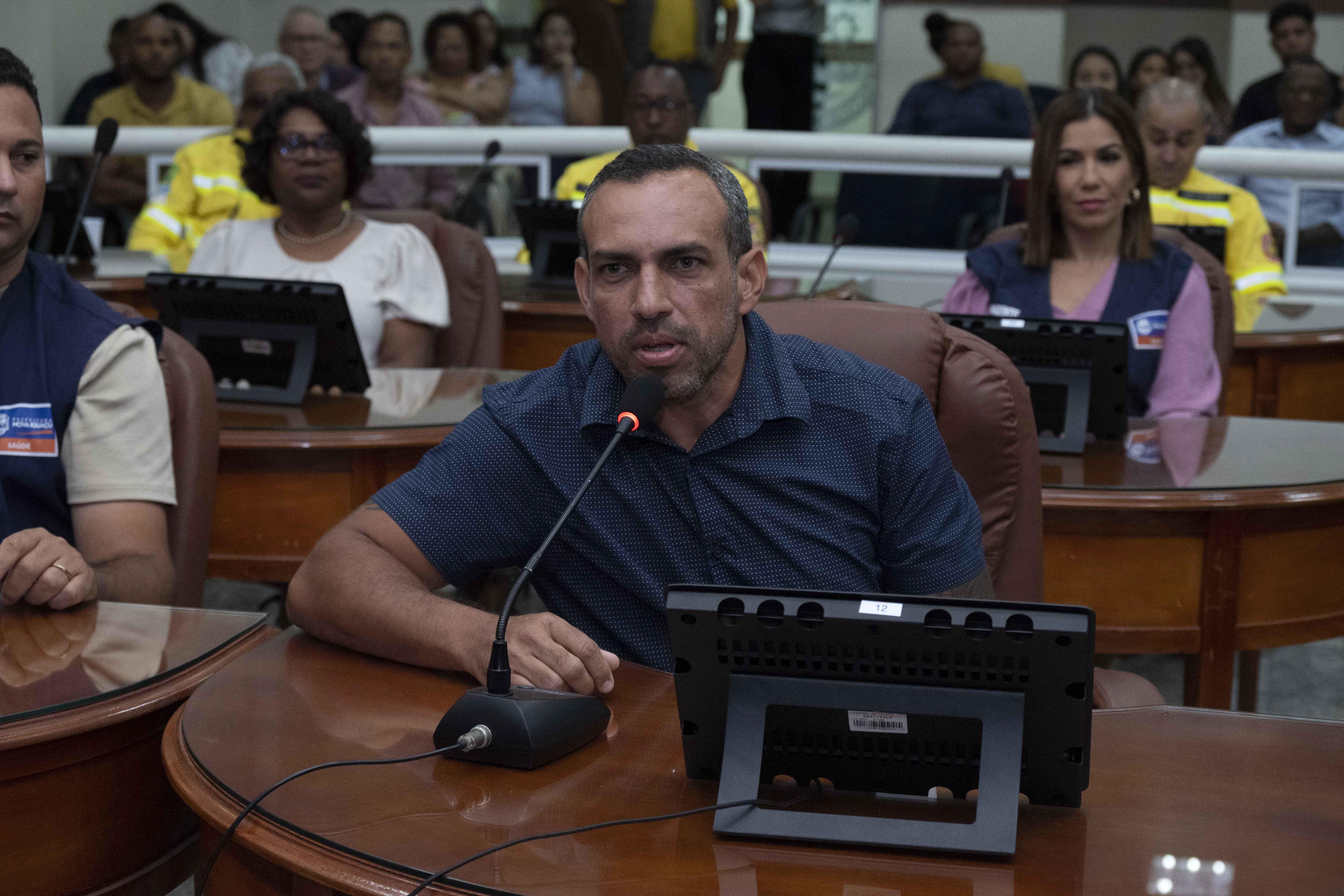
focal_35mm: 63
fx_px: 2352
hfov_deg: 31.9
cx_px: 679
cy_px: 443
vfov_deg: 21.6
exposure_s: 1/200
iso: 5000
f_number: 6
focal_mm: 62
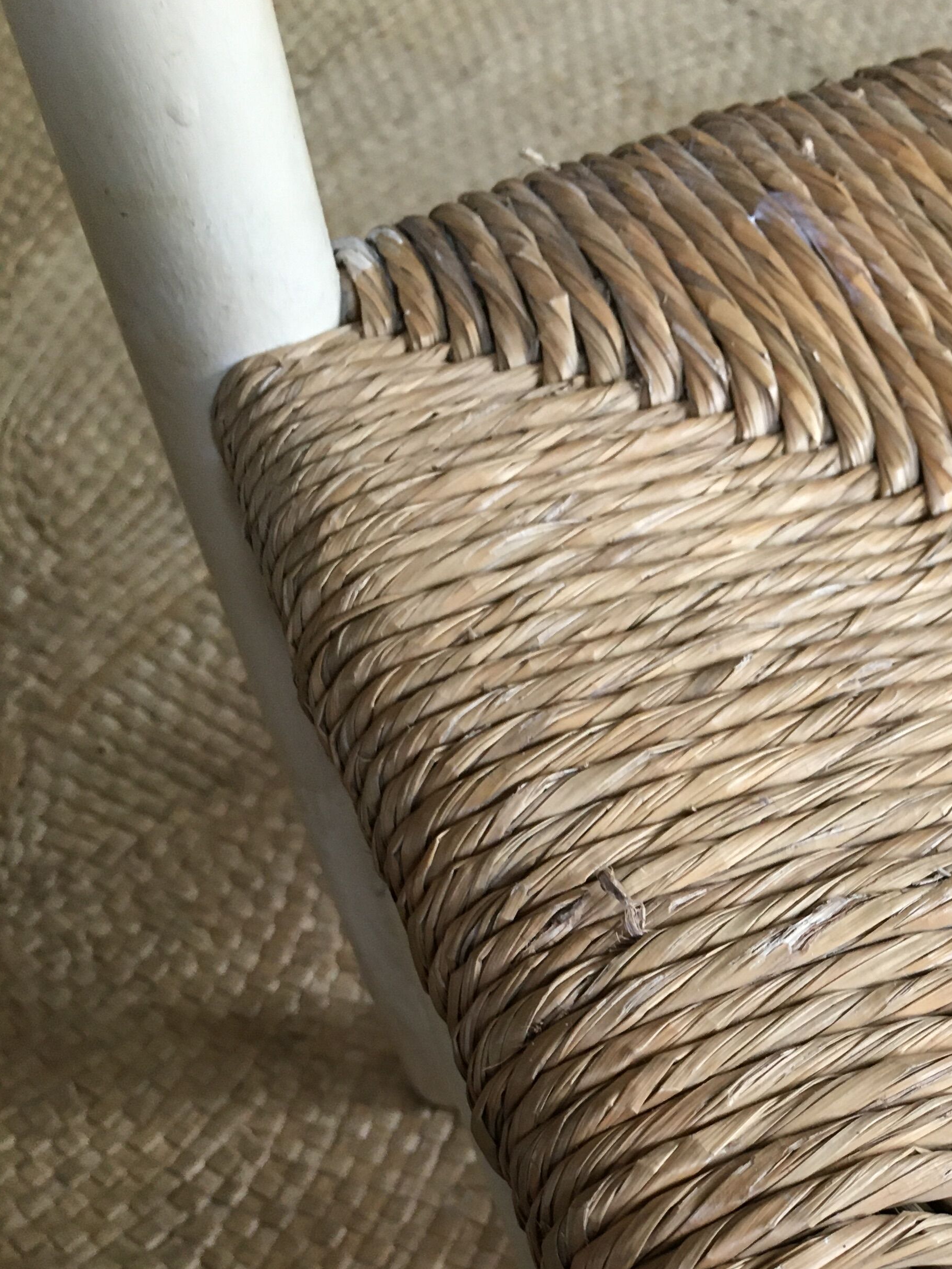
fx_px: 1760
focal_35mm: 48
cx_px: 785
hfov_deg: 29.5
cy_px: 1015
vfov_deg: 38.2
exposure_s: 1/33
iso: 160
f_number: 2.2
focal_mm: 4.15
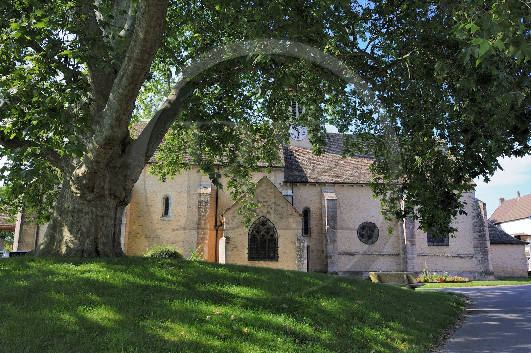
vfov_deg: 46.3
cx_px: 266
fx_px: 413
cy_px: 176
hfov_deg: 65.5
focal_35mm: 28
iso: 200
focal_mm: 28
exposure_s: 1/100
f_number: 8
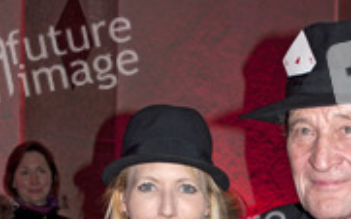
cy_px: 355
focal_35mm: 108
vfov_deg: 11.5
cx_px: 251
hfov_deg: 19.2
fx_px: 1033
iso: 200
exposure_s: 1/20
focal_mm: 32
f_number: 5
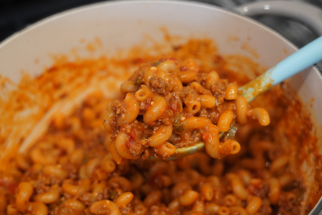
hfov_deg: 35.9
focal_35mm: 56
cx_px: 161
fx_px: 496
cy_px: 108
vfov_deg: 24.4
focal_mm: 37
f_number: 2.8
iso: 800
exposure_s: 1/80
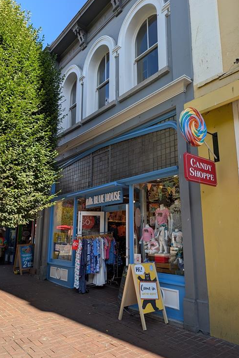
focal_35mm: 26
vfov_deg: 69.4
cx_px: 122
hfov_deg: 49.6
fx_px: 259
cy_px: 181
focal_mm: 6.9
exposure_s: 1/280
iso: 20
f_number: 1.68
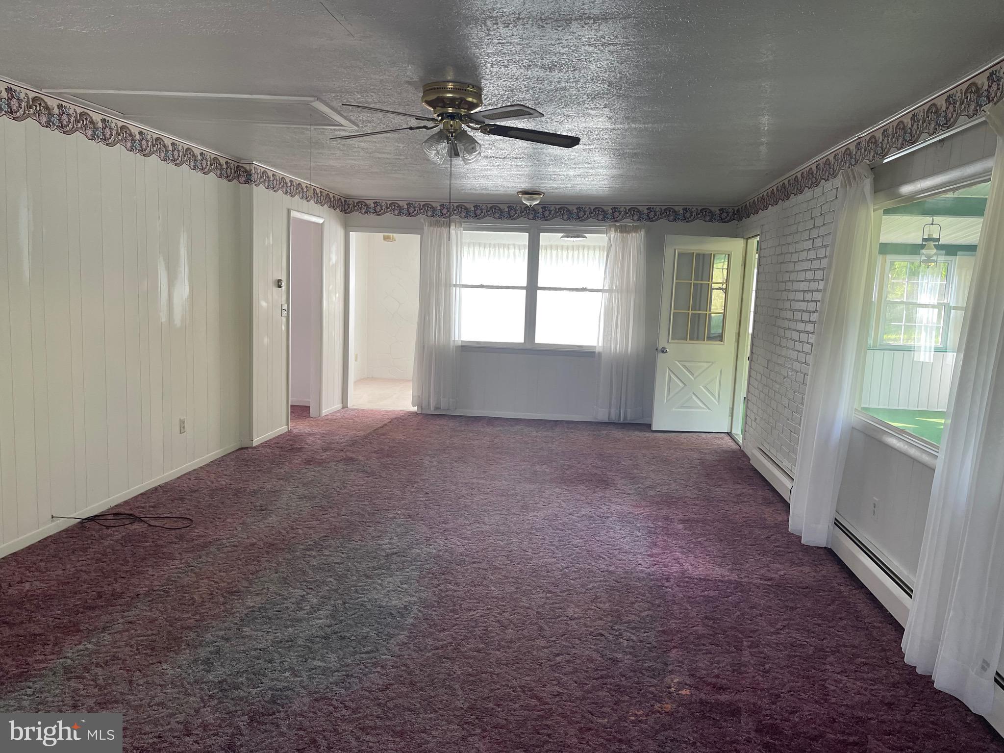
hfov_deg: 69.4
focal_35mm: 25
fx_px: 725
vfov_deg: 54.9
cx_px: 502
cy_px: 376
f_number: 1.6
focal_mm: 5.1
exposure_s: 1/121
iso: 125
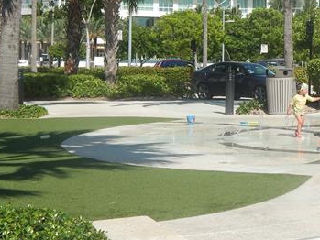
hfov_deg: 21.3
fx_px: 805
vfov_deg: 16.8
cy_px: 45
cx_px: 357
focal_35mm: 87
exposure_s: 1/500
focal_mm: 6.8
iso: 125
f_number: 6.9
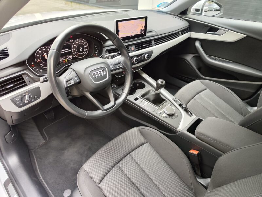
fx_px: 174
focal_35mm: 23
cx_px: 131
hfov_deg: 73.9
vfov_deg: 58.9
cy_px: 98
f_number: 1.69
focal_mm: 7.01
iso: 237
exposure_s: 1/100
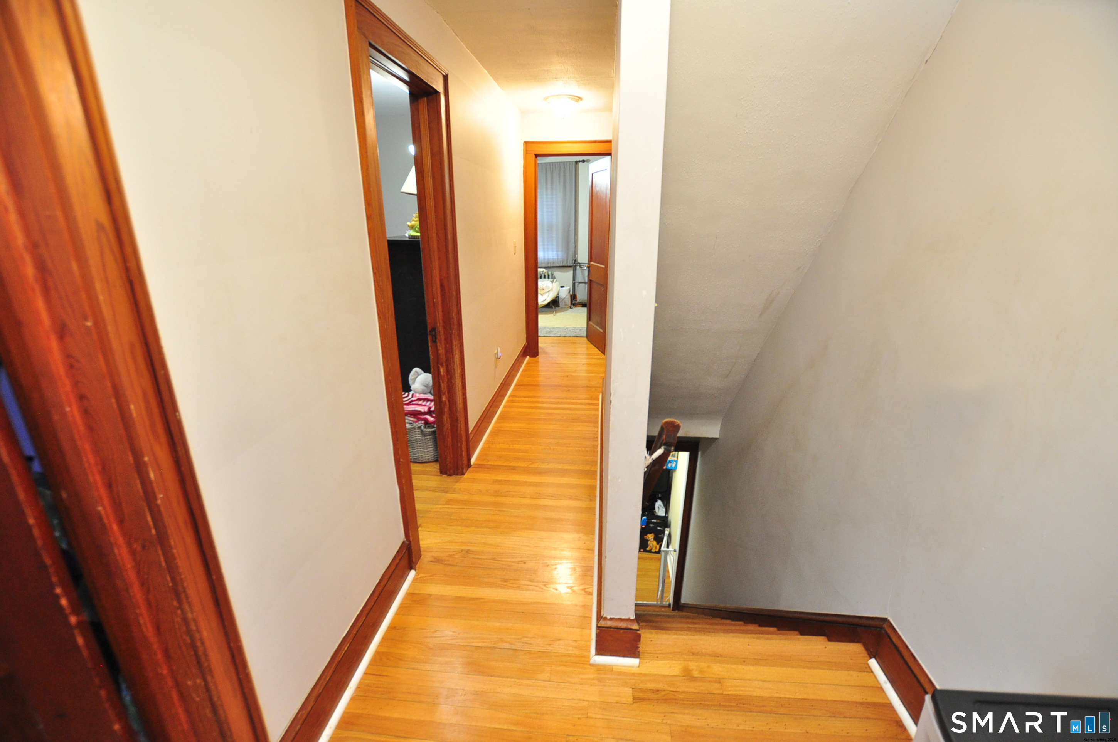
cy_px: 371
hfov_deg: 100.5
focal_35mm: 15
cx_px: 559
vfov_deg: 77.2
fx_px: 465
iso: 640
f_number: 3.5
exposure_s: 1/10
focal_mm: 10
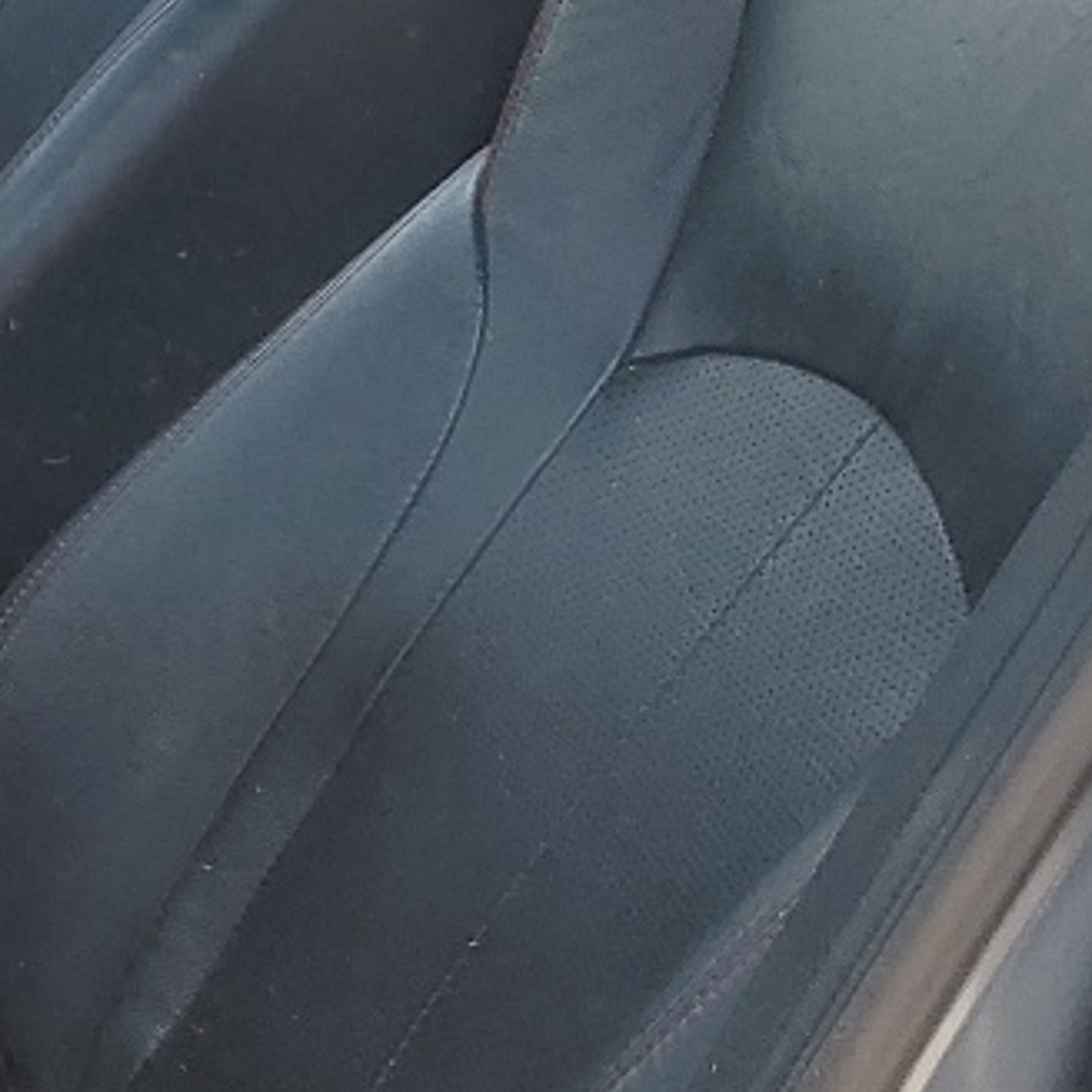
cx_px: -809
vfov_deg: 15.6
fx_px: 3997
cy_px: 493
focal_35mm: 112
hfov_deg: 14.0
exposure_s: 1/556
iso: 50
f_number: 1.5
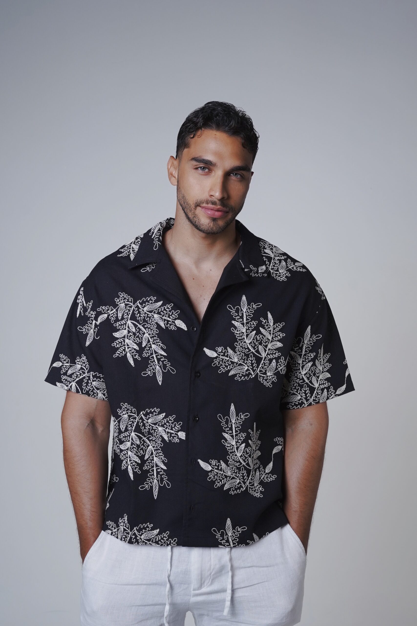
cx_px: 208
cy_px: 313
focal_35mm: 52
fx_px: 903
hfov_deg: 26.0
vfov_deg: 38.2
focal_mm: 35
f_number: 8
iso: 500
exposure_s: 1/200
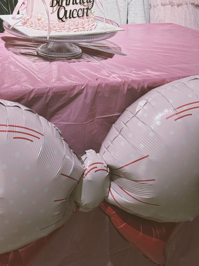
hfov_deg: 22.2
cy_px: -39
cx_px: 5
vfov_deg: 27.3
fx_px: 491
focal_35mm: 64
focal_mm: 6.76
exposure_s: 1/100
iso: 160
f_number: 1.78
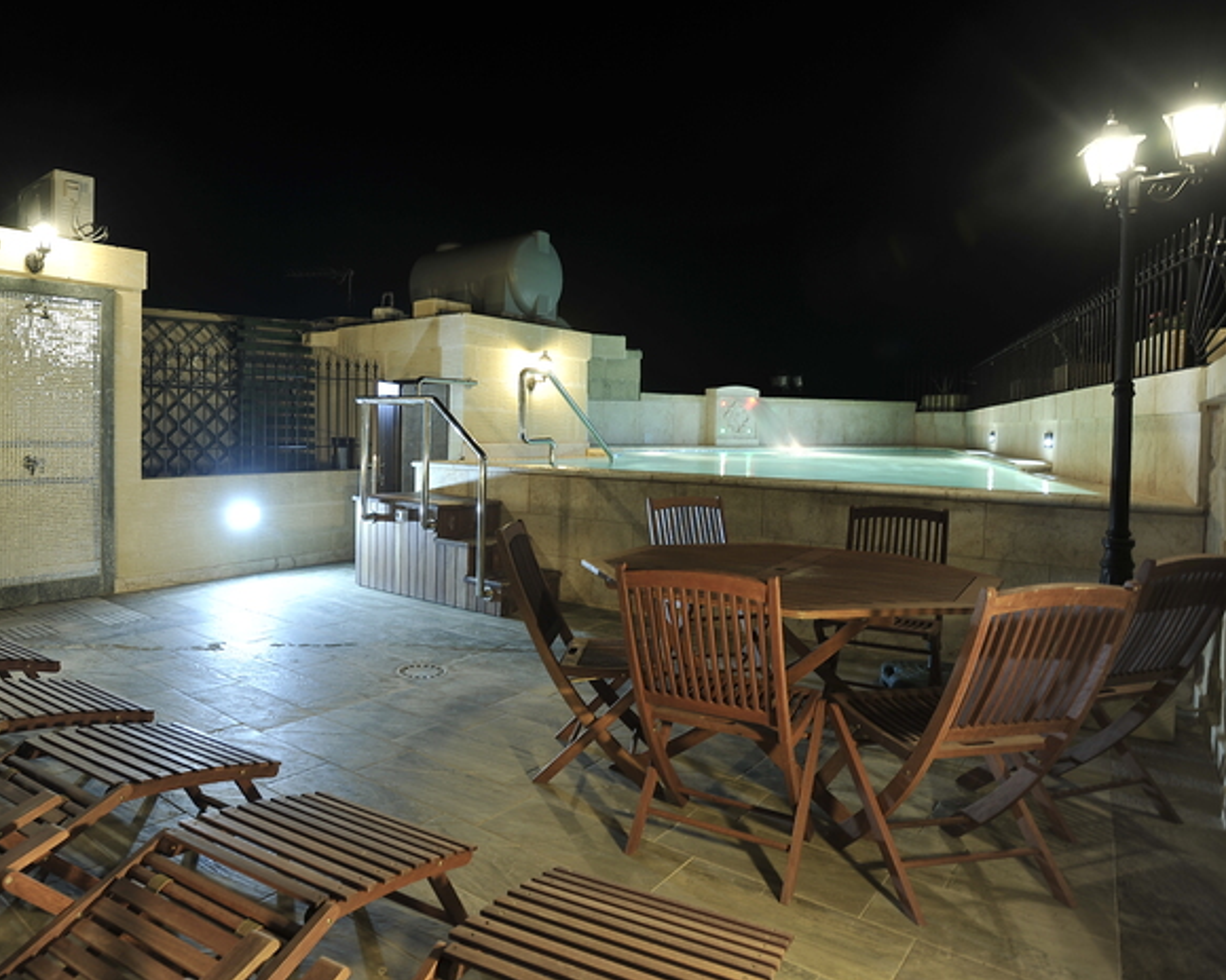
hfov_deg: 73.7
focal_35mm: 22
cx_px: 454
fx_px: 798
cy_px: 467
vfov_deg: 63.1
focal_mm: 17
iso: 100
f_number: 4
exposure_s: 1.6
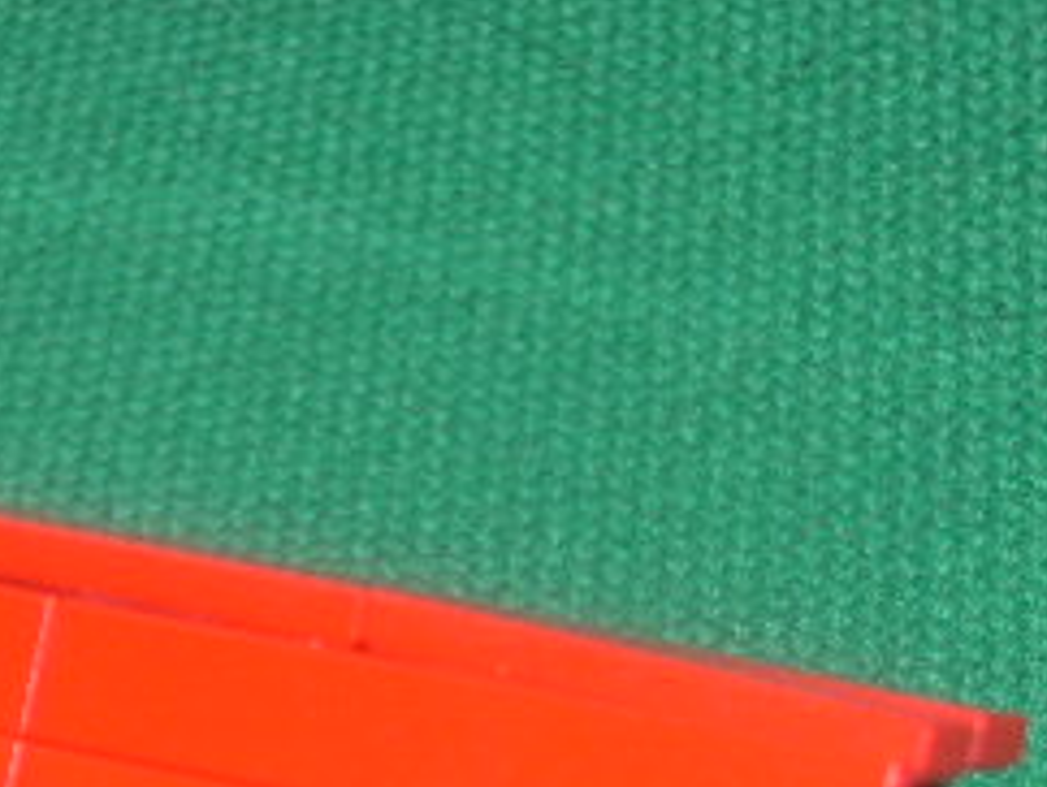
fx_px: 5359
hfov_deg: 11.1
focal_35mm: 177
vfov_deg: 8.3
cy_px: 1029
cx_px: 108
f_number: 3.7
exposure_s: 1/60
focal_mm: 14.2
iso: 100
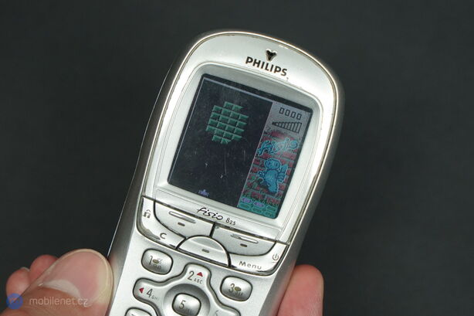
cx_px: 237
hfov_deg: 28.9
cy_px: 158
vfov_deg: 19.4
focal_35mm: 70
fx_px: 921
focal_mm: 70
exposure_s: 1/160
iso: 3200
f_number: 8
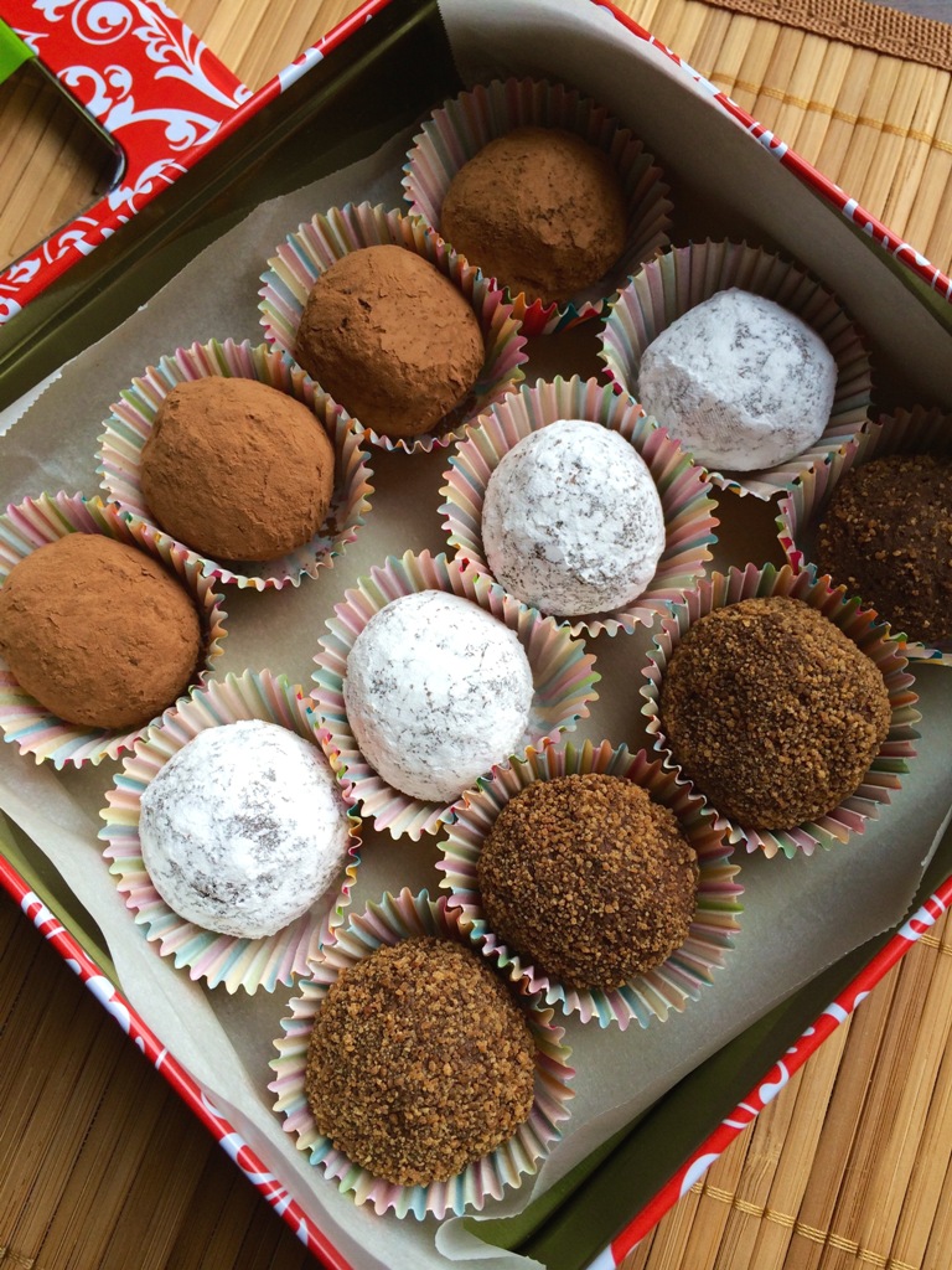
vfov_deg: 60.0
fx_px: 1100
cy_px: 635
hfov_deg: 46.8
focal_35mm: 30
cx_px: 476
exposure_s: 1/50
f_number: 2.2
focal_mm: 4.12
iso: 50
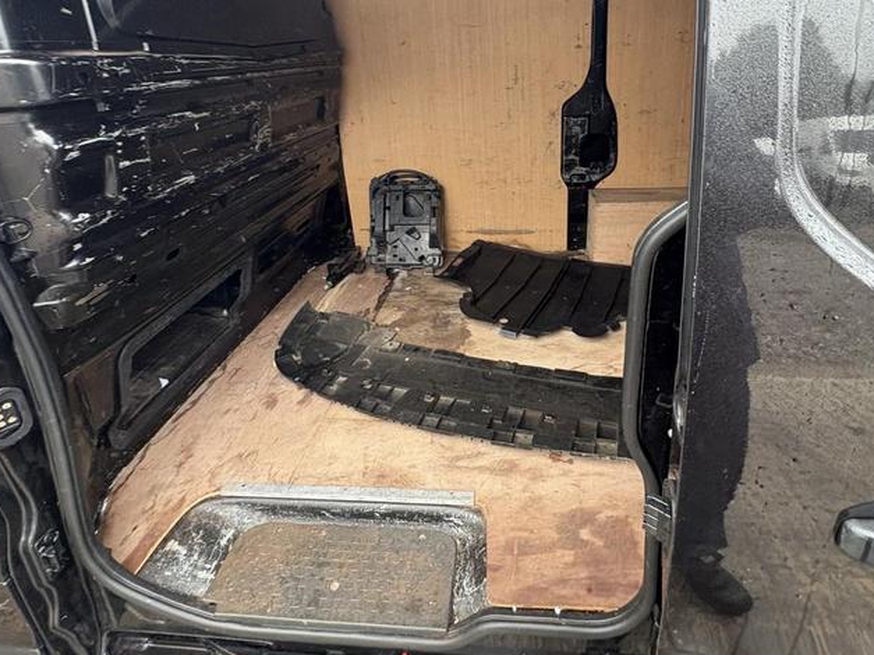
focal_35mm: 20
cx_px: 471
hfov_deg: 81.6
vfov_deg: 63.7
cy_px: 201
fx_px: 505
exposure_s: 1/72
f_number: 2.2
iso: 250
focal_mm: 2.22
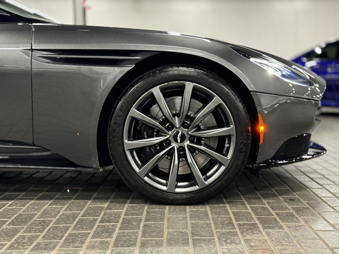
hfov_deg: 39.7
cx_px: 170
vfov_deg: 30.3
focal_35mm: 48
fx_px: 470
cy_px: 127
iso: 320
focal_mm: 6.86
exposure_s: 1/32
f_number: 1.78
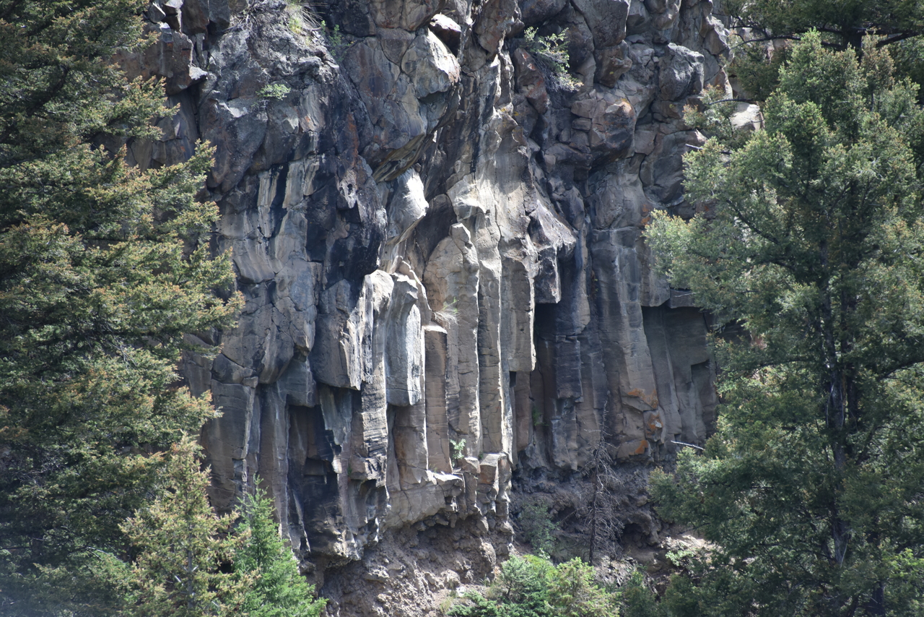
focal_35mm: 300
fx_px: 7701
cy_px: 308
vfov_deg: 4.6
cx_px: 462
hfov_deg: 6.9
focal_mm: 300
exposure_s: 1/640
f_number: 5.6
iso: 720
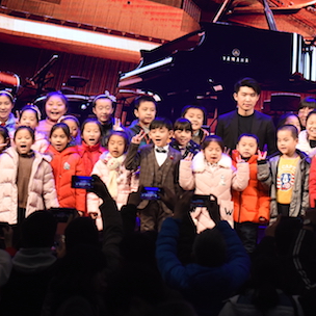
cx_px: 163
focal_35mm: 217
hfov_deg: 8.1
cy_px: 126
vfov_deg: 8.1
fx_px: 2241
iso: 1250
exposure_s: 1/500
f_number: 2.8
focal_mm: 70
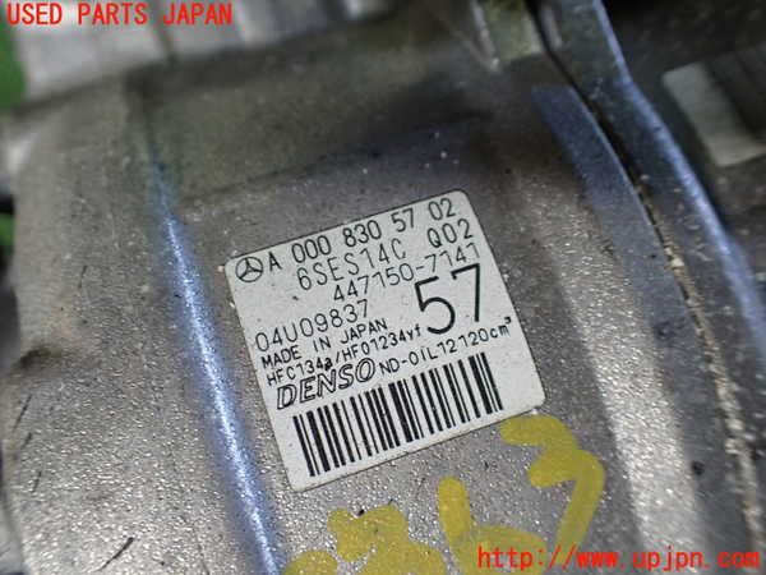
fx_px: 664
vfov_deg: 46.8
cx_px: 383
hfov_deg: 60.0
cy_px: 288
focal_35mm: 30
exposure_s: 1/125
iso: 400
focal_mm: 5.4
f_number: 2.3
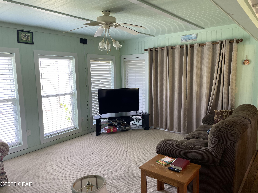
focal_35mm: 26
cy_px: 96
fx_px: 194
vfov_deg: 53.1
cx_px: 129
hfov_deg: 67.3
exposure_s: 1/115
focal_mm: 4.2
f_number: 1.6
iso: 125
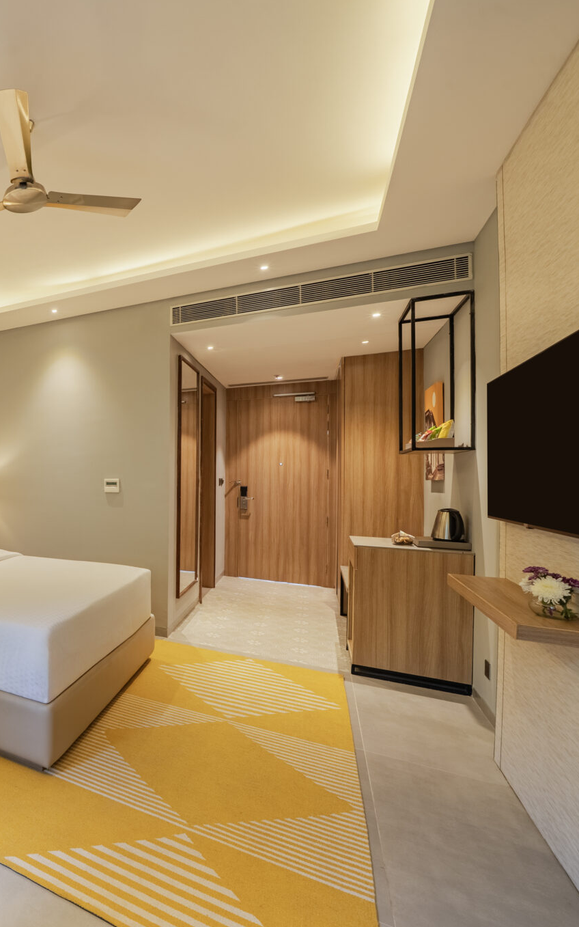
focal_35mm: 20
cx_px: -41
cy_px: 464
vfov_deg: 85.1
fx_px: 505
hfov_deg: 46.2
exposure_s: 1/2.5
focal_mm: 13
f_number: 11
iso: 320
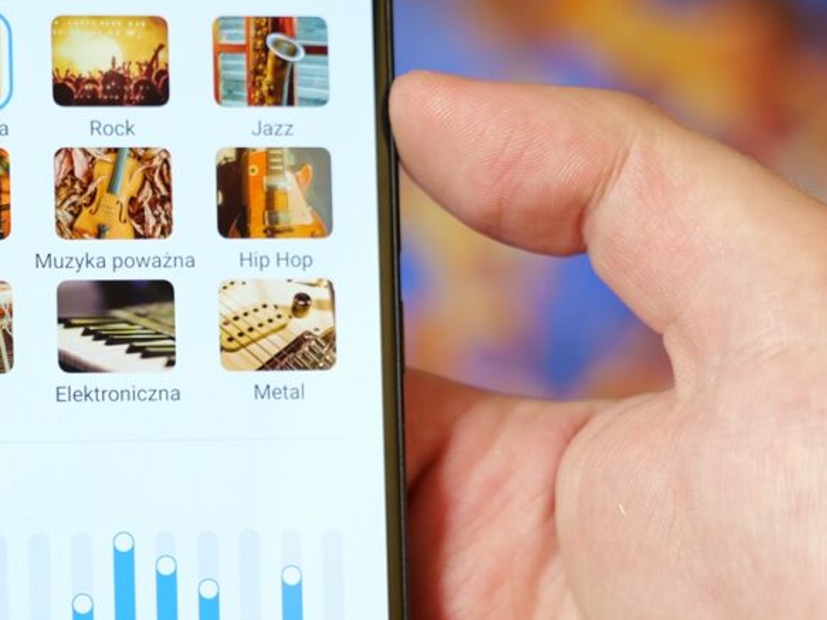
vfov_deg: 11.9
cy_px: 477
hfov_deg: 15.8
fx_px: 2962
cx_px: 125
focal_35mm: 124
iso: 1000
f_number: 3.5
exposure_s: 1/50
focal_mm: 47
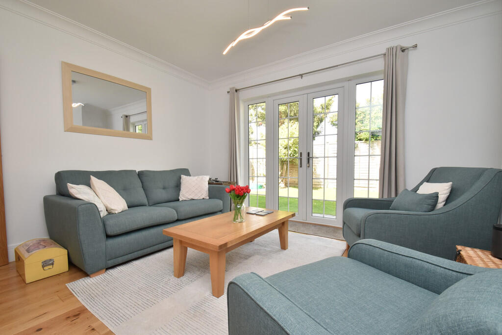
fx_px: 209
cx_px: 251
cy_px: 168
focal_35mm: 15
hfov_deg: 100.4
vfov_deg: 77.3
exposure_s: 1/80
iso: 400
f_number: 9
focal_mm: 10
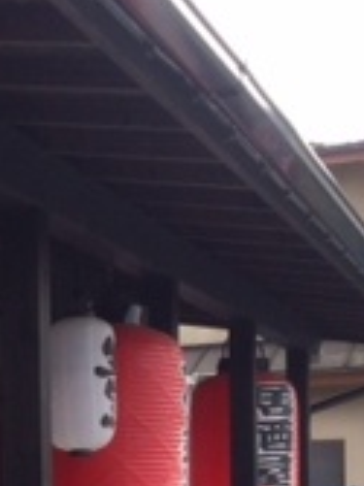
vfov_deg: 16.6
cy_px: 544
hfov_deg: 11.8
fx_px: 1614
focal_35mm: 115
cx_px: -306
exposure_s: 1/604
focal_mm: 4.12
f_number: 2.2
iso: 32
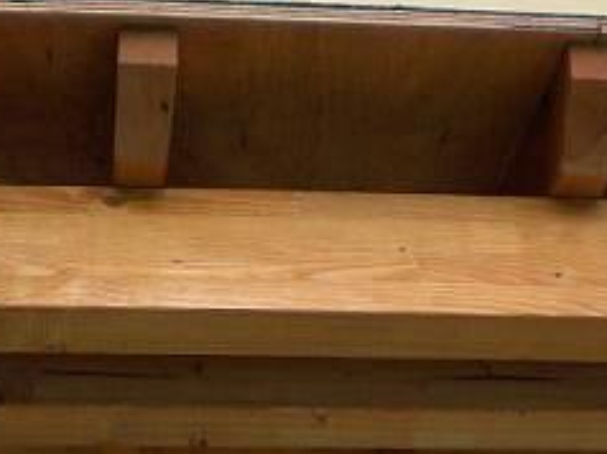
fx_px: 1612
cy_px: 523
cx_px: 250
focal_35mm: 92
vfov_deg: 15.5
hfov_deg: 21.3
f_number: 3.1
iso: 50
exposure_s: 1/80
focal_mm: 6.3
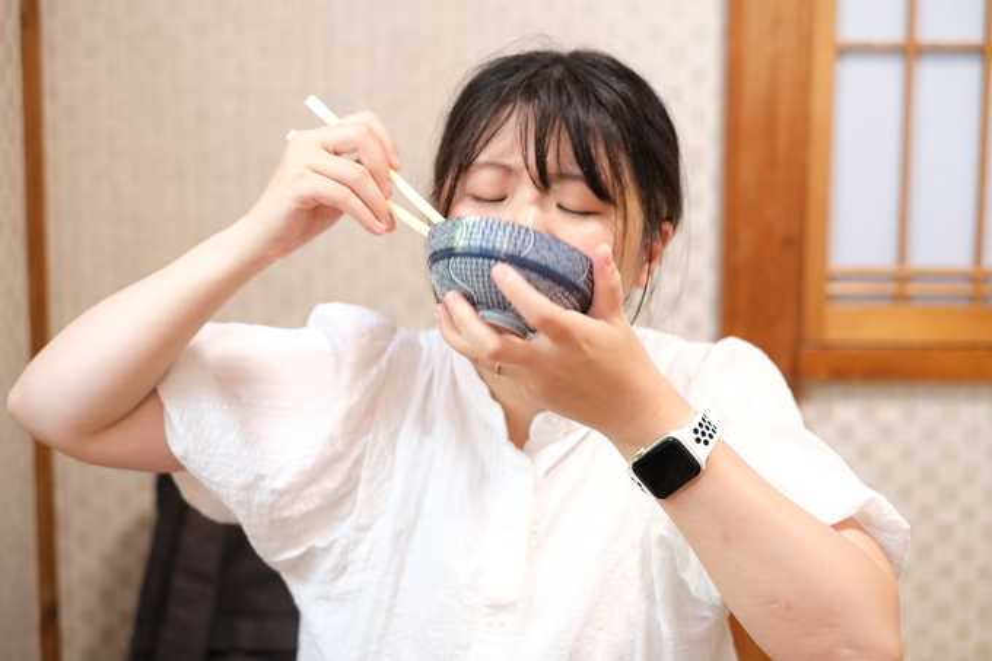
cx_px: 496
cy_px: 330
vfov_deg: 25.5
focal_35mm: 53
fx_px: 1460
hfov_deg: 37.5
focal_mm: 35
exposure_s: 1/60
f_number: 2
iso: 800
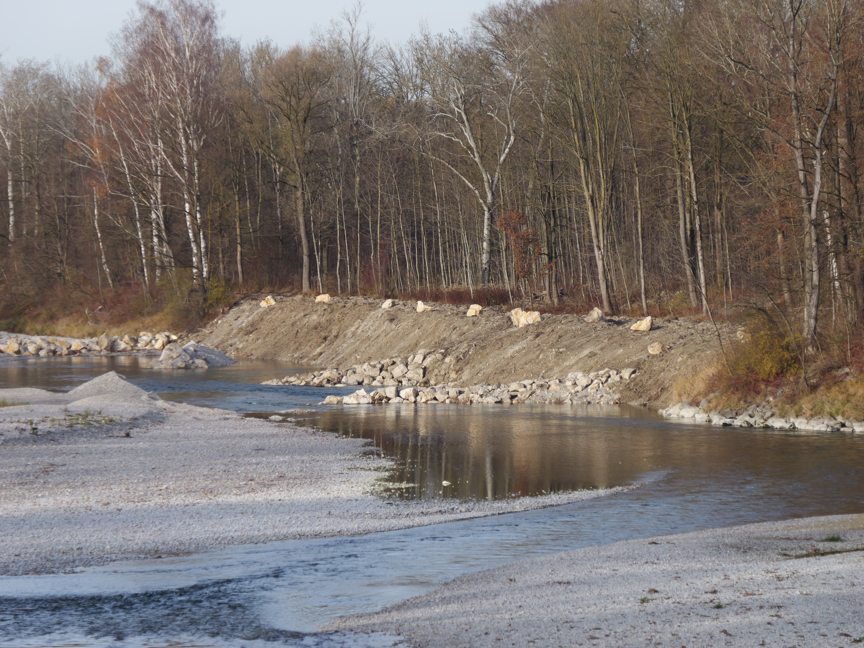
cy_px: 324
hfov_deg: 10.5
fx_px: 4694
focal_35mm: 188
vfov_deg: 7.9
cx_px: 432
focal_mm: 94
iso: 100
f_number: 6.1
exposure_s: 1/200
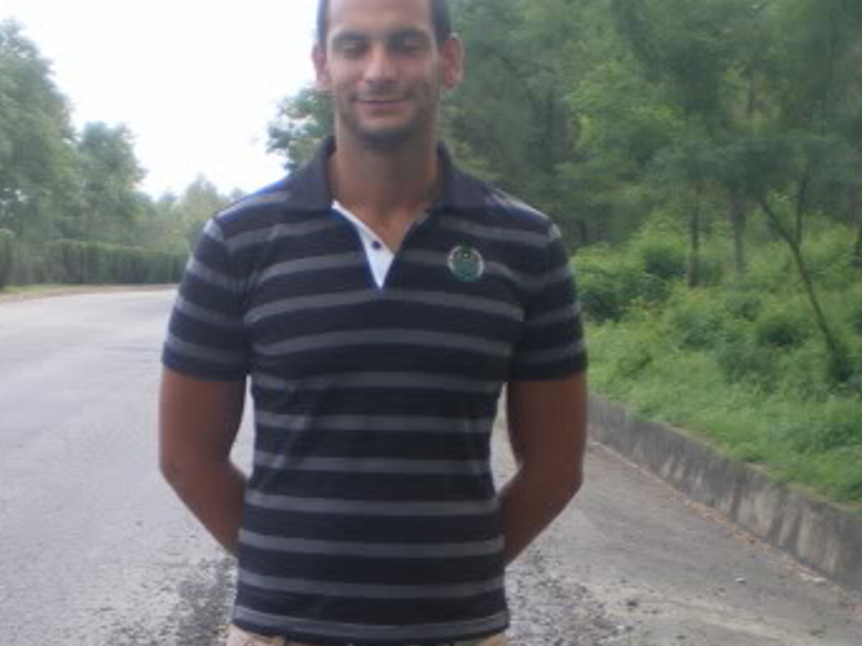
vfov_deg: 17.4
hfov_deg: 23.2
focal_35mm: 84
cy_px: 533
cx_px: 324
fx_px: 2091
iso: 50
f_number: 3.1
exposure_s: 1/50
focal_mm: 6.3
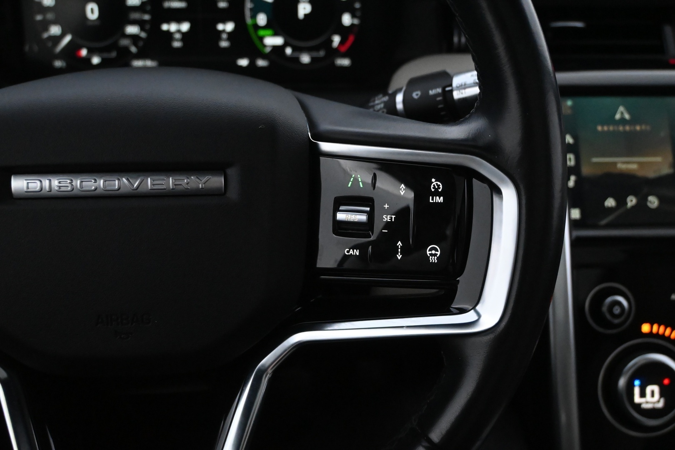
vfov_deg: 36.2
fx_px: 689
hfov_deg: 52.2
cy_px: 225
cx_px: 338
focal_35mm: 37
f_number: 4.2
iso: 6400
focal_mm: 24.5
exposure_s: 1/100
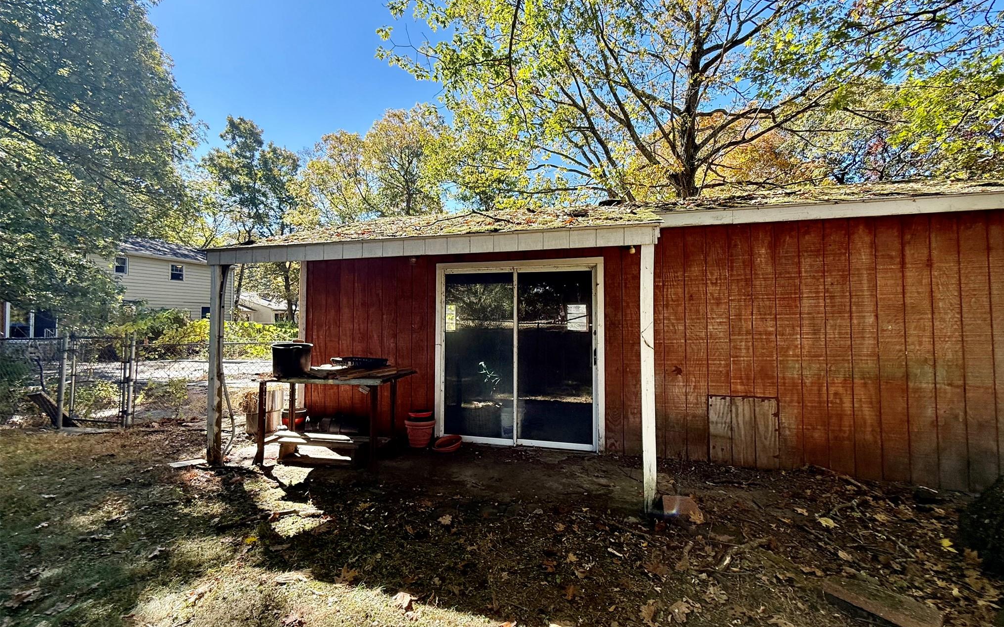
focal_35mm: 15
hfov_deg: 101.5
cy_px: 305
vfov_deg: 74.8
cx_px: 507
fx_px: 410
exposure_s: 1/276
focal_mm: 2.22
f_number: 2.2
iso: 64
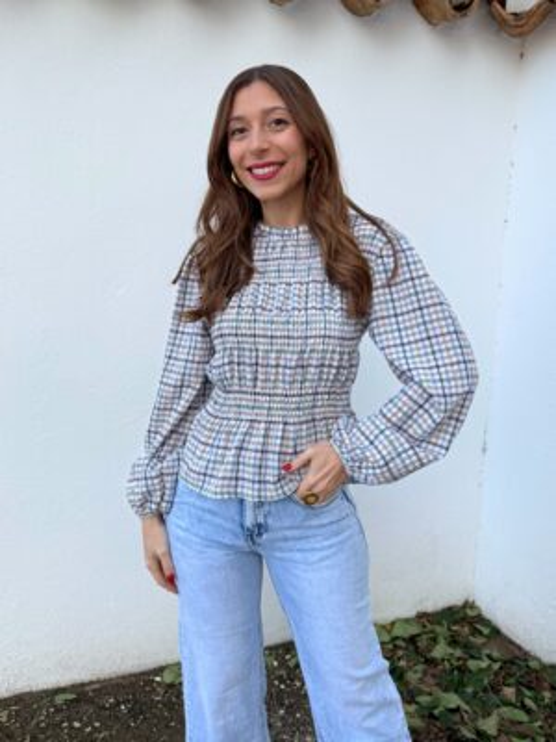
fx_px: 514
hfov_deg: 56.8
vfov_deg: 71.6
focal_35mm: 24
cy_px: 371
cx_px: 278
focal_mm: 6.76
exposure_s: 1/858
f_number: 1.78
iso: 80
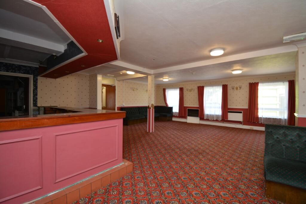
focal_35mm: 15
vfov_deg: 77.3
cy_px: 102
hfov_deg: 100.4
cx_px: 153
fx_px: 128
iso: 100
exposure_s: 1/13
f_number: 5.6
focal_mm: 10
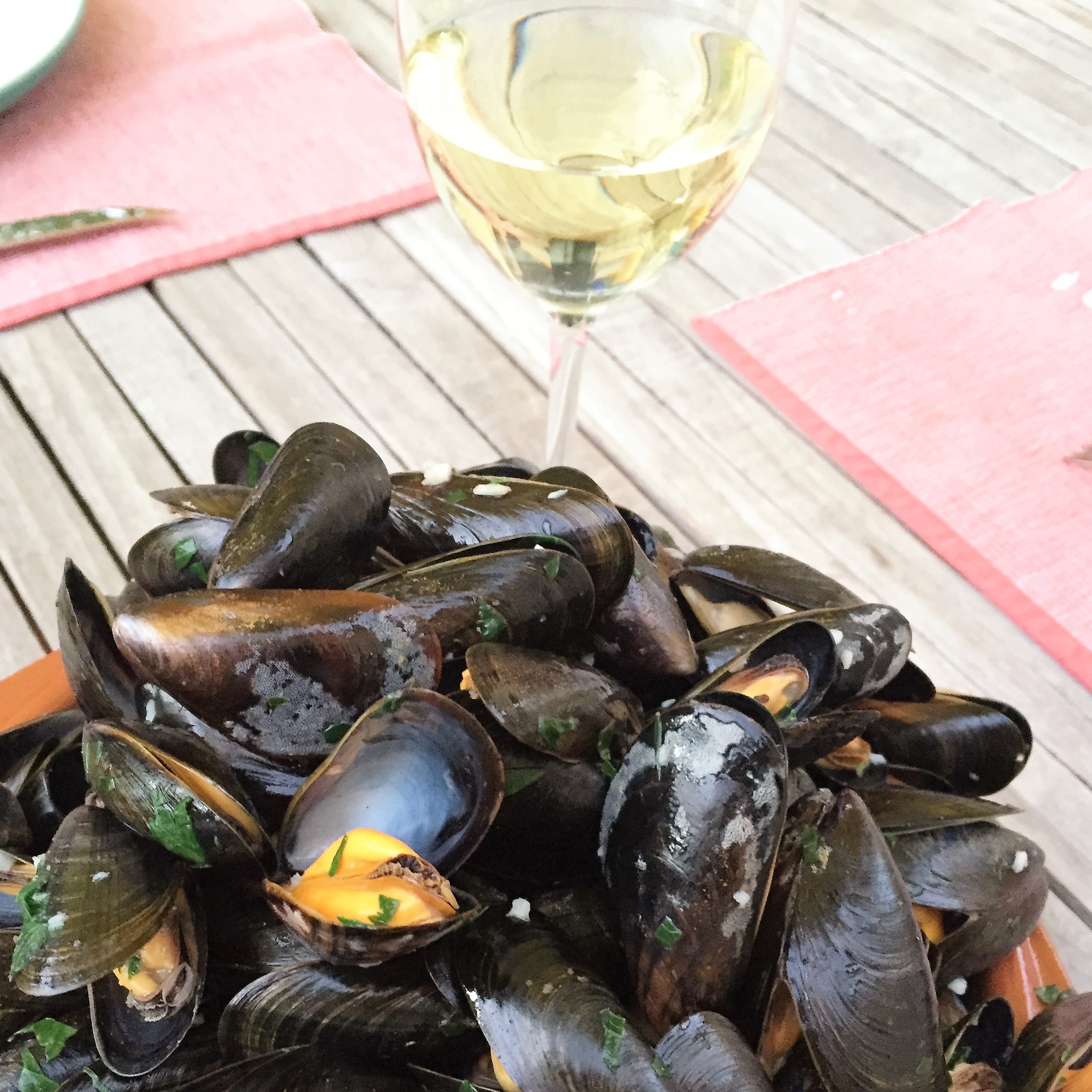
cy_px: 738
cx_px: 552
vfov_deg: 46.4
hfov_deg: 47.2
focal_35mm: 35
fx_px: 1249
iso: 320
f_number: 2.2
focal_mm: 4.15
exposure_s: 1/17
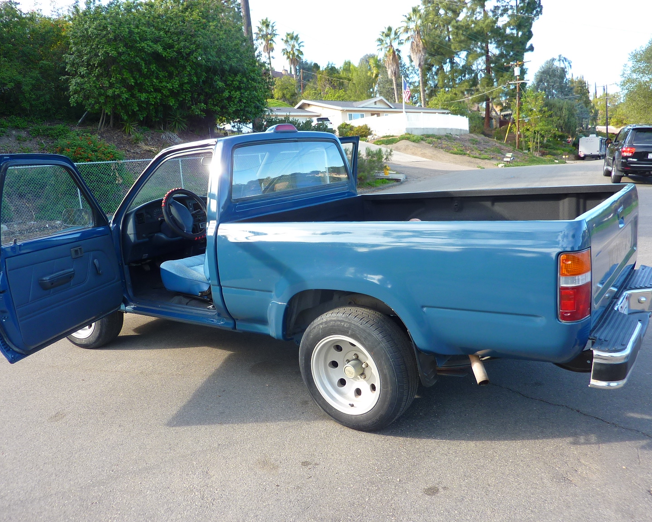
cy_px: 269
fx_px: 521
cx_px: 320
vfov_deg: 53.2
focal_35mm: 27
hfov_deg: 64.1
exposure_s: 1/100
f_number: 3.3
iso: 80
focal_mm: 4.1
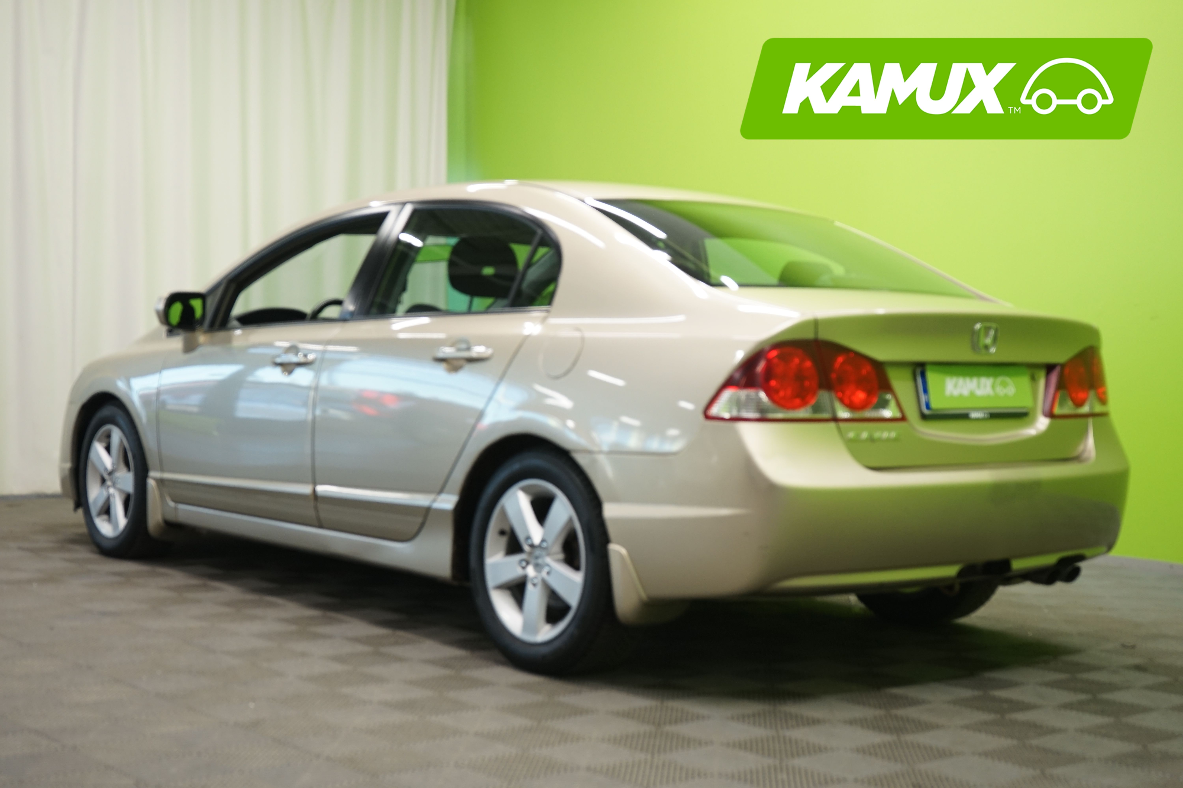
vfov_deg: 26.5
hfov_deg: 38.9
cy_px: 394
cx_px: 592
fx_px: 1676
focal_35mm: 51
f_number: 5.6
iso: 800
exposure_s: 1/50
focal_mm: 51
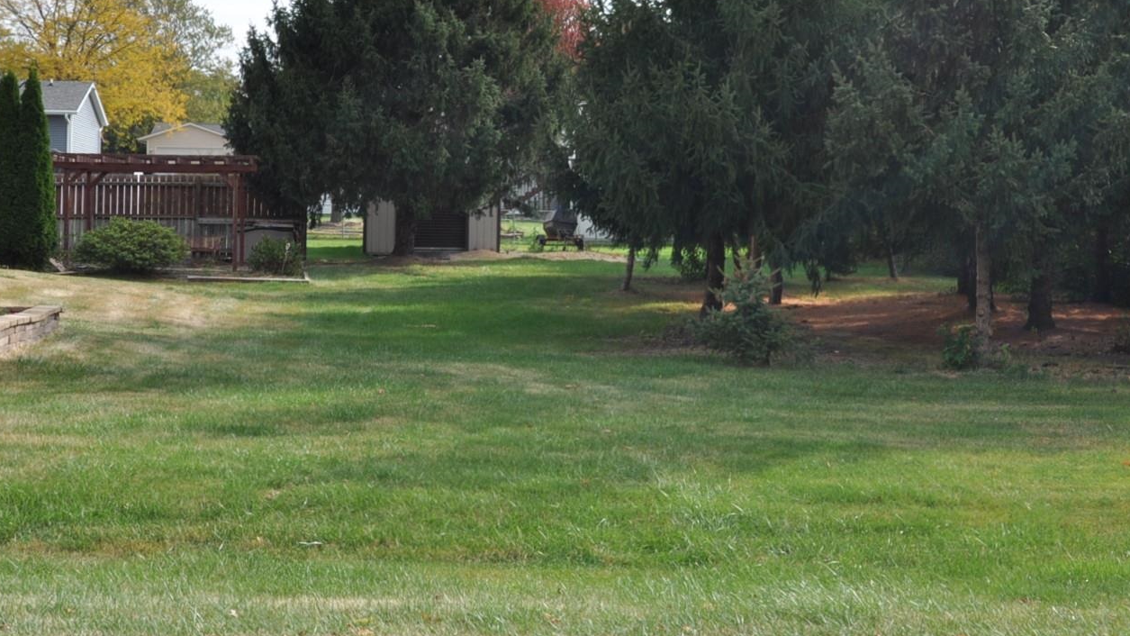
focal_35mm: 59
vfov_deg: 20.3
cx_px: 695
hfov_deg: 35.3
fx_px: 1768
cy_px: 227
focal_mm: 22
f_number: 11
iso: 200
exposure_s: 1/200
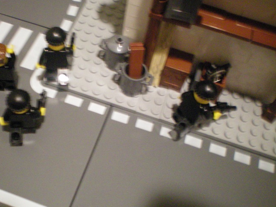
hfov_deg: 40.2
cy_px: 98
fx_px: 375
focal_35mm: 47
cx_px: 106
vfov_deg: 30.9
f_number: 3.1
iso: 400
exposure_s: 1/8
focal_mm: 6.3
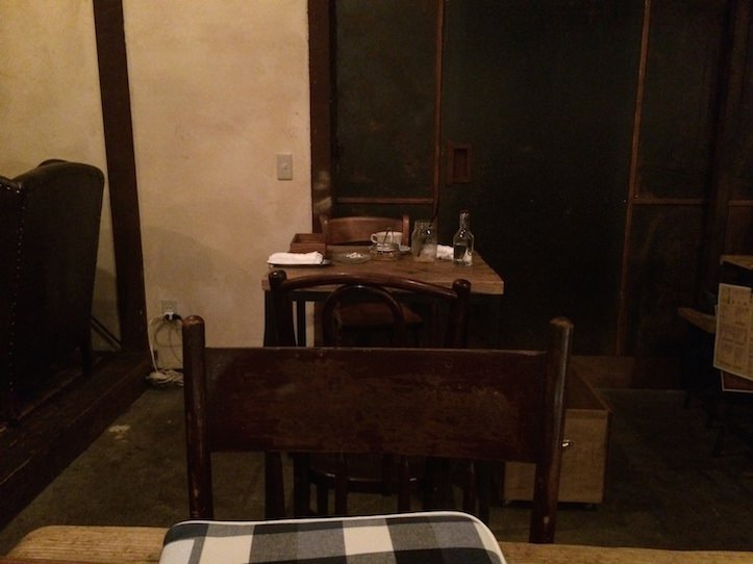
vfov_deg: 46.8
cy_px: 282
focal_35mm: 30
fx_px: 652
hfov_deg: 60.0
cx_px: 376
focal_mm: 4.12
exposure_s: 1/15
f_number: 2.2
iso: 640
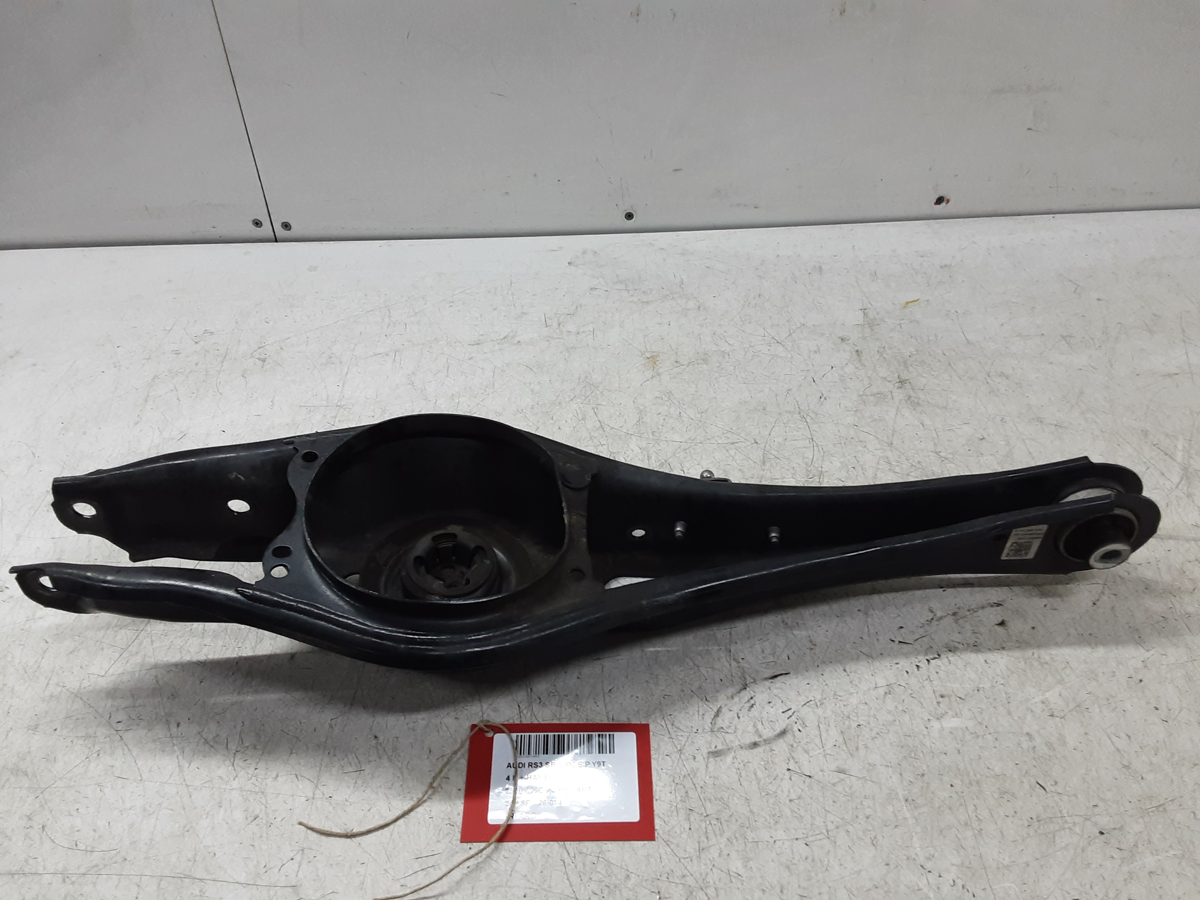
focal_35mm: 27
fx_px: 936
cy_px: 450
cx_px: 600
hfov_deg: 65.3
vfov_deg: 51.4
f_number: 1.9
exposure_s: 1/50
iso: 80
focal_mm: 2.91
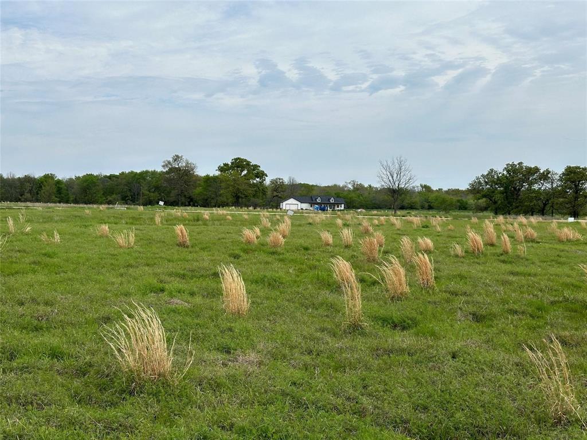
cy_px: 220
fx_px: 814
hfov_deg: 39.7
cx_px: 294
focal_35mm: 48
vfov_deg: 30.3
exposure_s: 1/4785
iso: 64
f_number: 1.78
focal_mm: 6.86
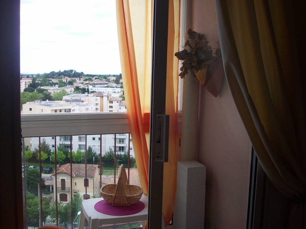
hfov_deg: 50.2
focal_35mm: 37
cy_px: 114
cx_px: 153
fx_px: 327
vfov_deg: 38.6
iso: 80
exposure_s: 1/469
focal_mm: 6.2
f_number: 2.8
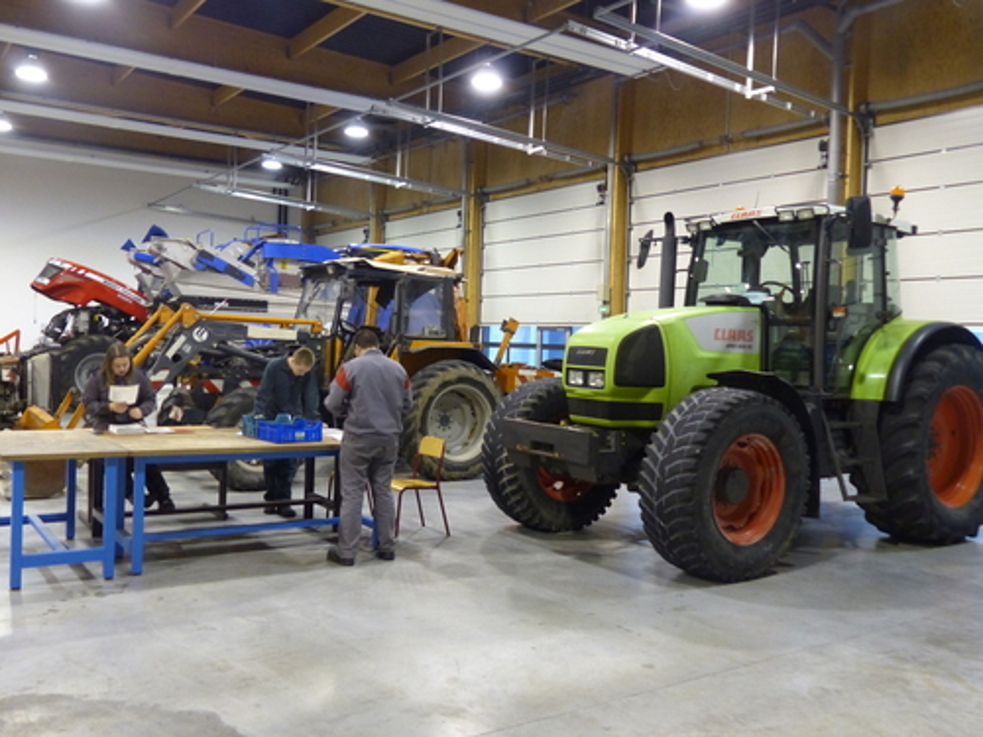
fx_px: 880
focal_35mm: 31
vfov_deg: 45.4
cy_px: 368
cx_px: 492
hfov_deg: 58.4
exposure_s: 1/30
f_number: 2.8
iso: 400
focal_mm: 5.6
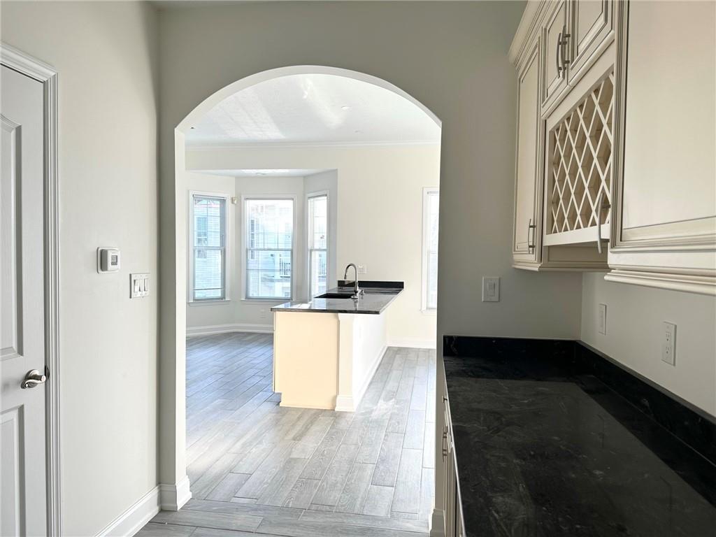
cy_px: 268
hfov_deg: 71.6
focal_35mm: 24
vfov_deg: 56.8
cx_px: 358
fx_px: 496
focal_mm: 6.86
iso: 64
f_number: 1.78
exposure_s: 1/165
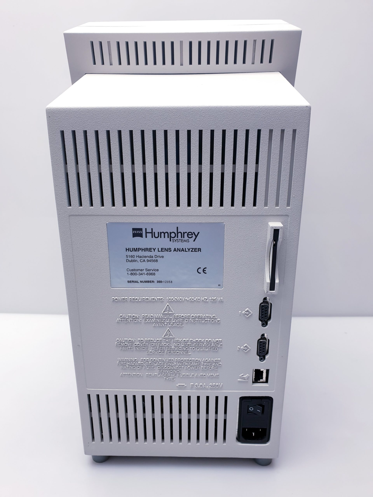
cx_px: 186
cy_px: 248
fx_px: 374
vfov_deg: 67.3
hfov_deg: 53.1
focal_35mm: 26
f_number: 2.4
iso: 80
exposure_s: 1/100
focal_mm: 4.3
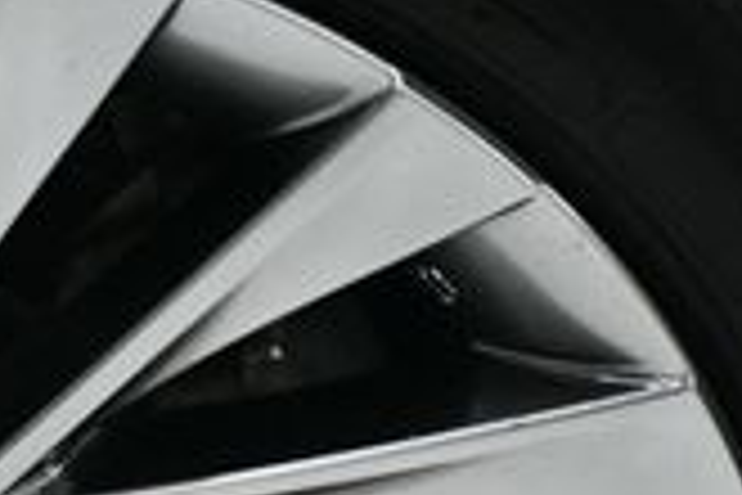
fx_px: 5358
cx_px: -202
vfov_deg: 5.2
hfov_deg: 7.8
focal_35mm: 260
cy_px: 716
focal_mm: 45
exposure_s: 1/125
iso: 1800
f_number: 4.5
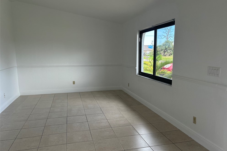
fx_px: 177
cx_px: 117
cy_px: 80
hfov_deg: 65.5
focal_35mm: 28
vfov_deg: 46.4
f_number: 1.5
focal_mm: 5.7
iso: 50
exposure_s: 1/164
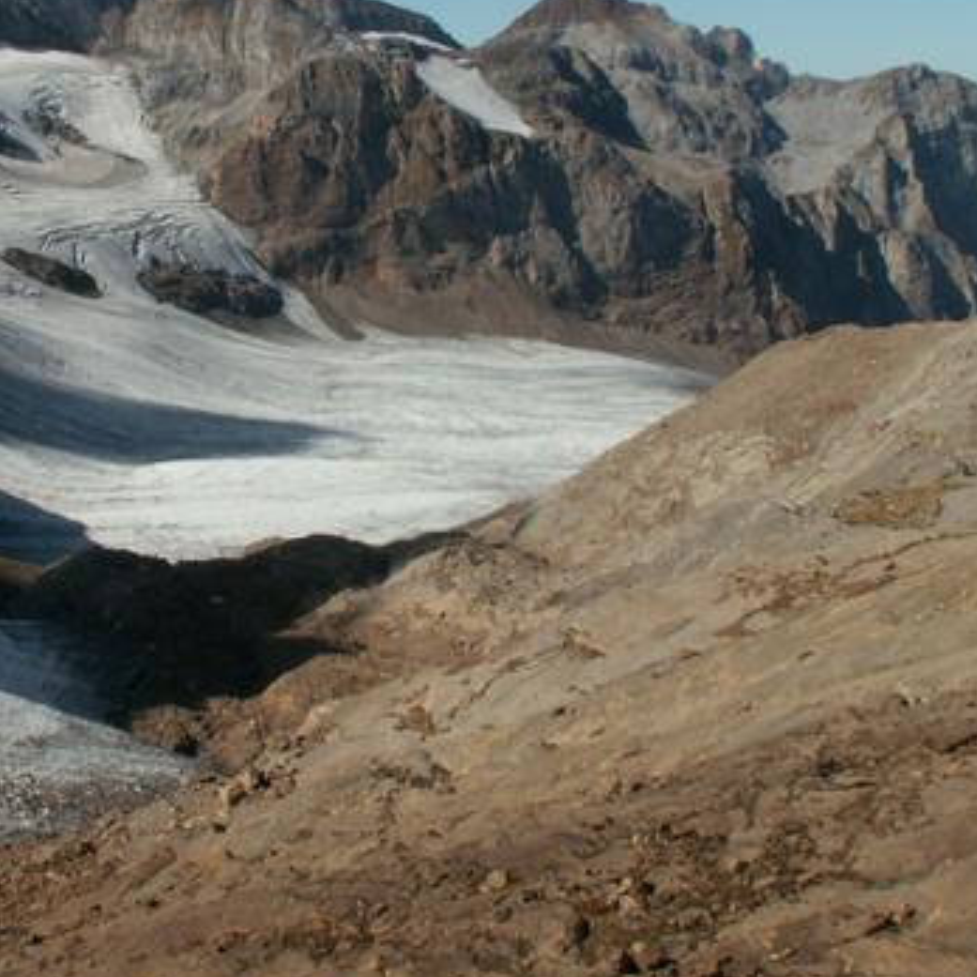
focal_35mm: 57
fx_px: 1820
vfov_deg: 29.9
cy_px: 341
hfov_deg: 29.7
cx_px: 267
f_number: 8
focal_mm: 5.86
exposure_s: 1/250
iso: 50
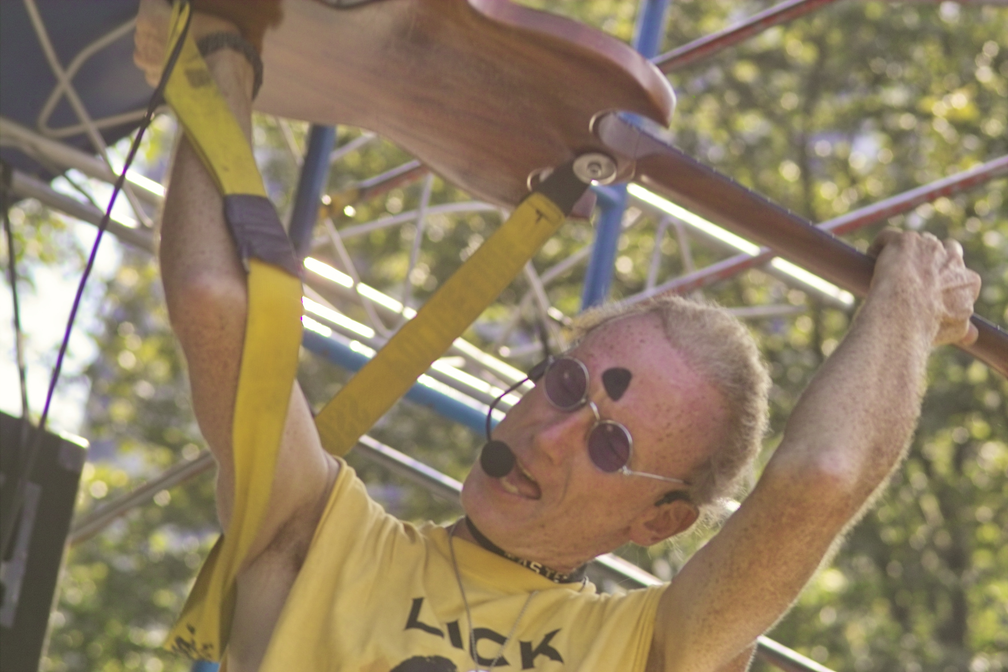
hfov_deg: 11.5
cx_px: 504
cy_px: 336
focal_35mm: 179
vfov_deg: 7.7
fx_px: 5012
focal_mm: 105
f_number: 4.5
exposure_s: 1/250
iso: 200
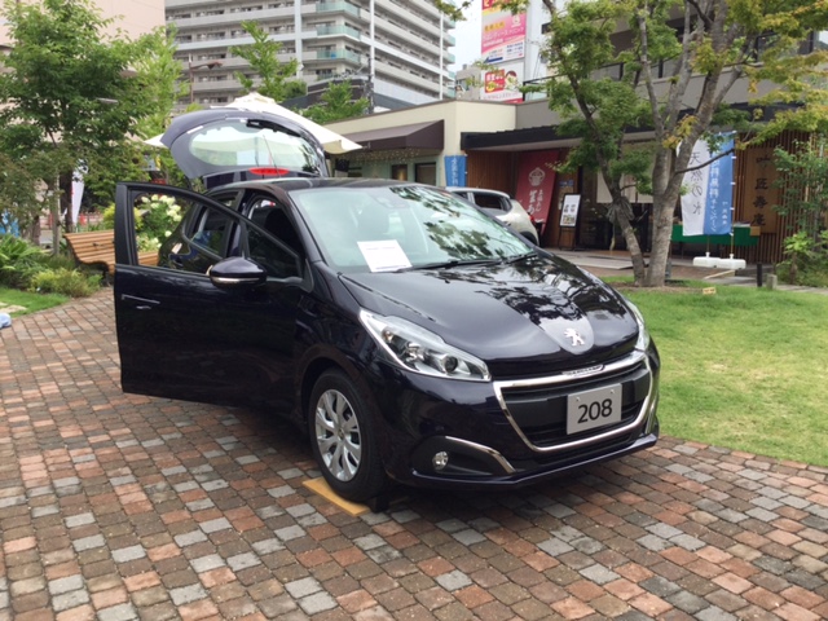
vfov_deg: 45.4
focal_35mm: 31
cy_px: 310
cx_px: 414
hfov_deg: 58.4
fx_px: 742
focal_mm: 3.3
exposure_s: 1/631
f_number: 2.4
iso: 25
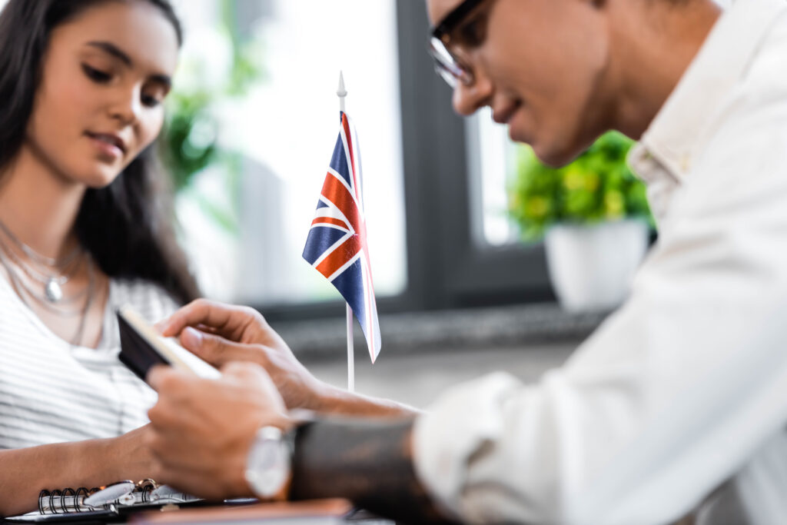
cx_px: 394
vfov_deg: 8.3
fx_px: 3607
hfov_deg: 12.5
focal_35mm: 165
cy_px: 262
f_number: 2.8
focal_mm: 165
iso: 200
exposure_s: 1/200
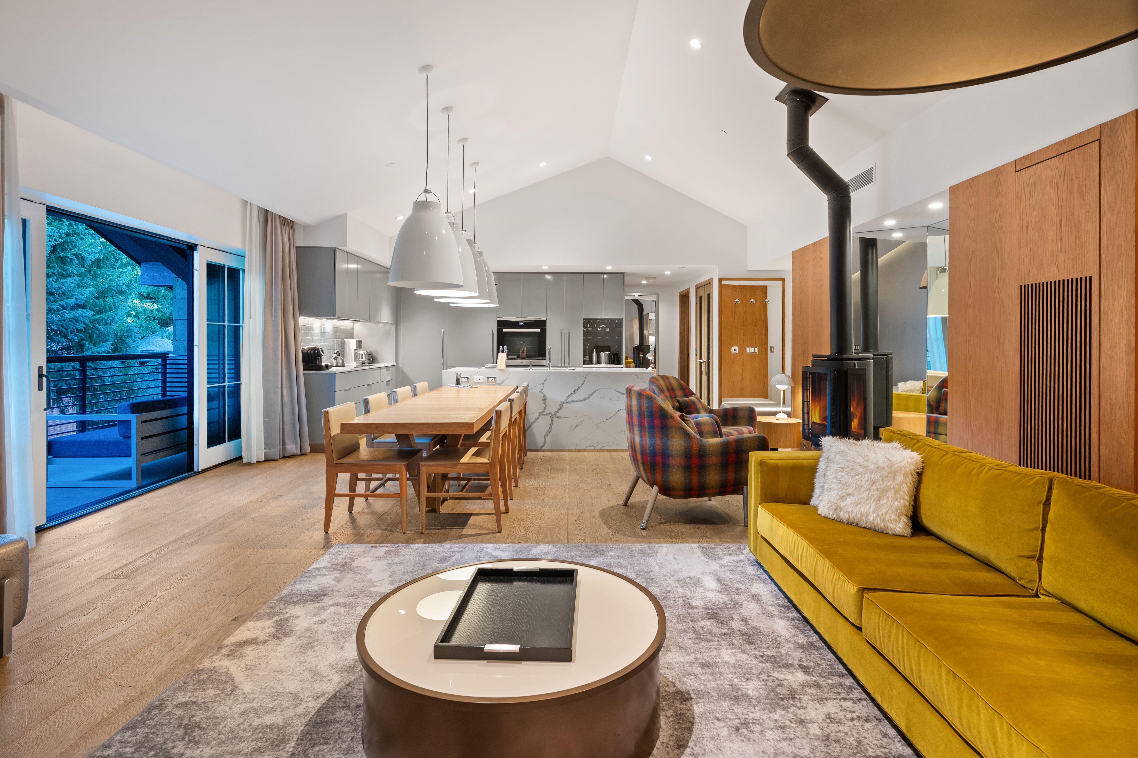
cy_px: 379
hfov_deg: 88.4
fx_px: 585
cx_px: 569
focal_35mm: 18
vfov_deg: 65.9
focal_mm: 18.5
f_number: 7.1
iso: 400
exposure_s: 2
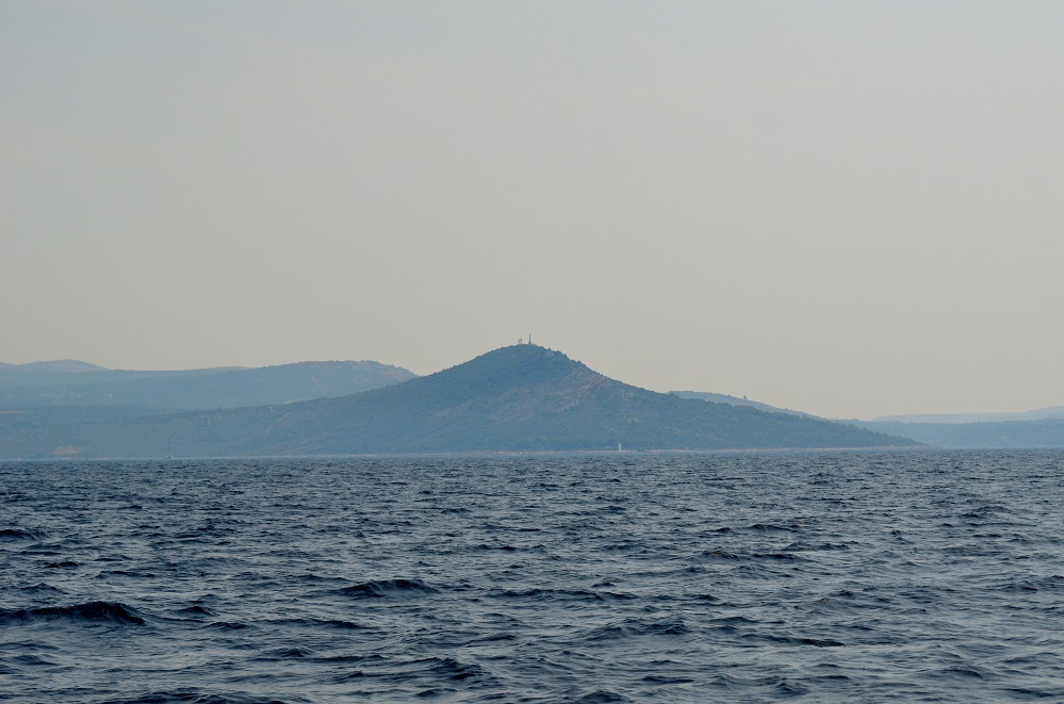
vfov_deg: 13.0
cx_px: 532
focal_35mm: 105
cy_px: 352
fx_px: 3096
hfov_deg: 19.5
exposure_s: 1/4000
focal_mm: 70
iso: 400
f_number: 5.6
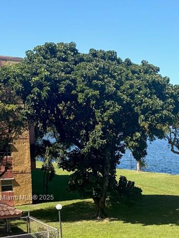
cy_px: 198
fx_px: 476
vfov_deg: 27.5
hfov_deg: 20.4
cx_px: 195
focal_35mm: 69
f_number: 1.6
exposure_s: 1/2639
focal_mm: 5.96
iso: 50
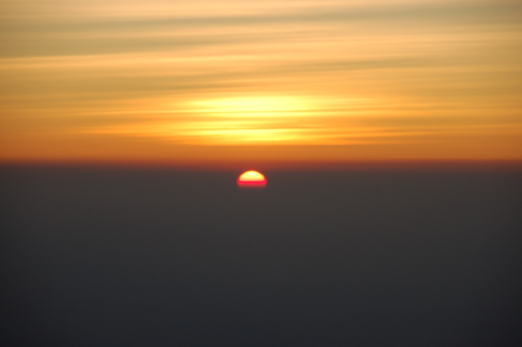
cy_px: 174
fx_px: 2934
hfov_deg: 10.2
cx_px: 261
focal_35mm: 202
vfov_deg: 6.8
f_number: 6.3
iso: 200
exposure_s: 1/400
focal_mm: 135
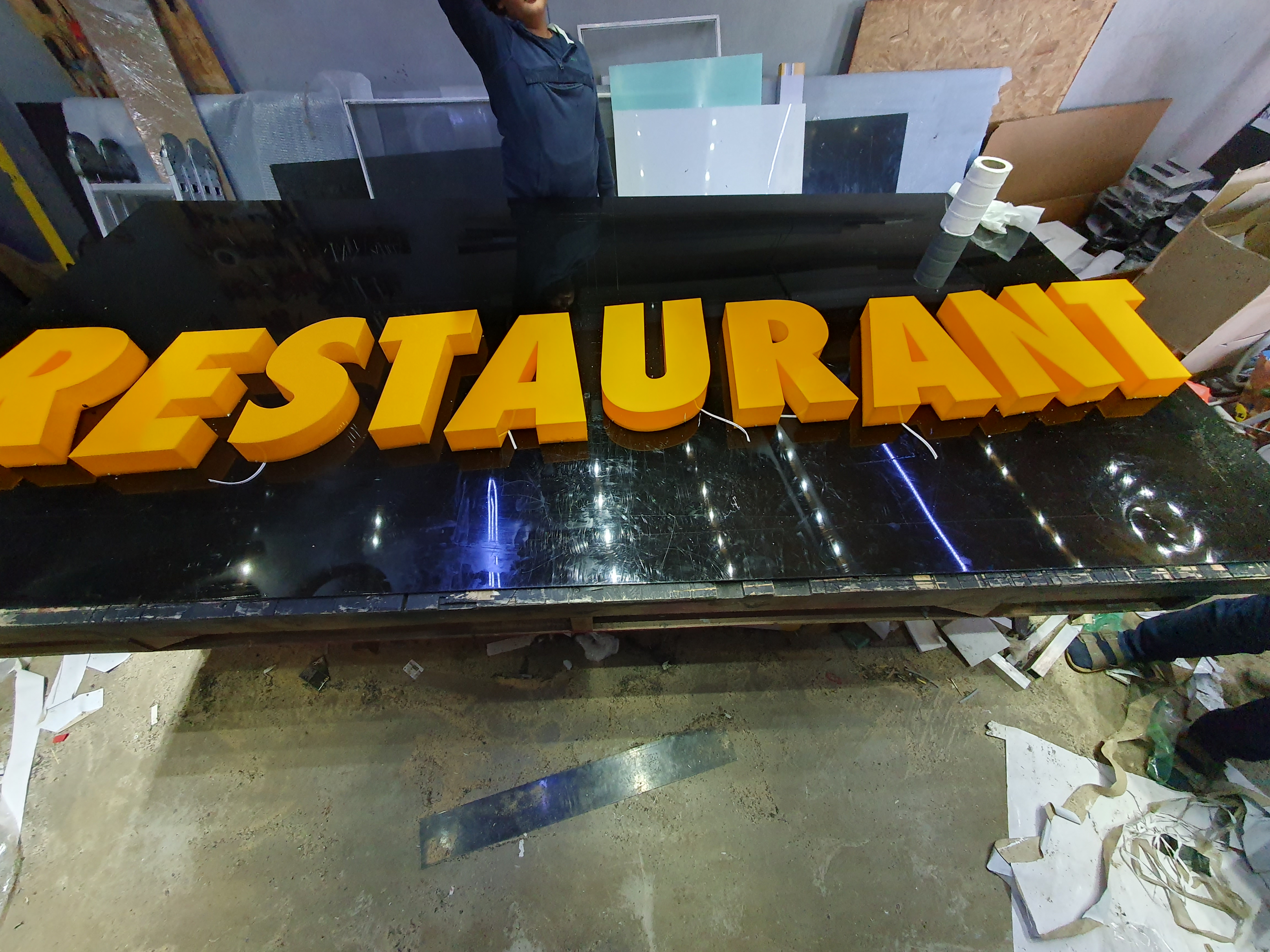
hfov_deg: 106.2
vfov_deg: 89.9
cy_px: 476
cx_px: 635
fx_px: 477
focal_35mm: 13
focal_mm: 1.8
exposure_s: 1/50
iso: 400
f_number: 2.2
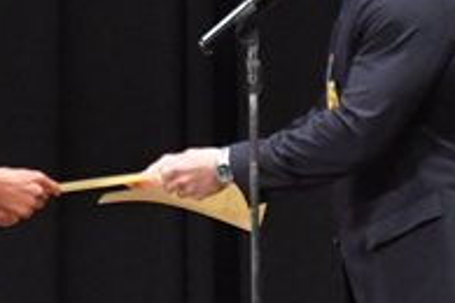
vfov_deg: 1.7
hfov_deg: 2.6
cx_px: -18
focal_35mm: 802
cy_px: 319
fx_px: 10136
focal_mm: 135
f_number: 5.6
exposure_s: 1/400
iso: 6400
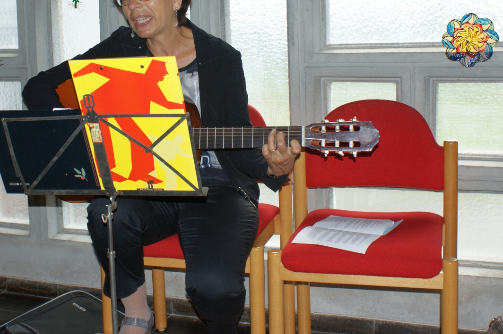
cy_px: 104
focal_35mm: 55
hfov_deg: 36.2
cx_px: 209
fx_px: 768
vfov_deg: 24.4
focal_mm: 26
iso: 250
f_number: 6.3
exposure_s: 1/100
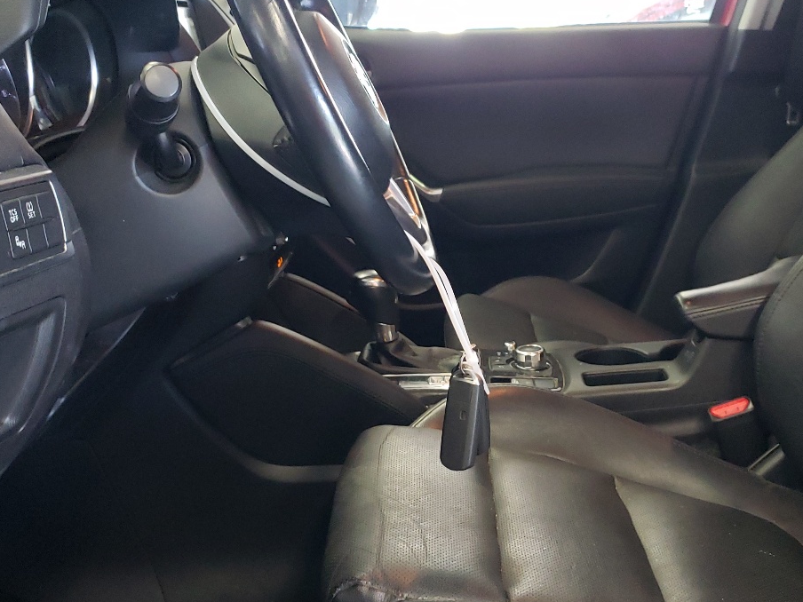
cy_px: 308
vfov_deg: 31.5
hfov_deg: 41.0
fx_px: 1067
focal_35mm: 46
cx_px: 496
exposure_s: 1/30
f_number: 1.5
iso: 265
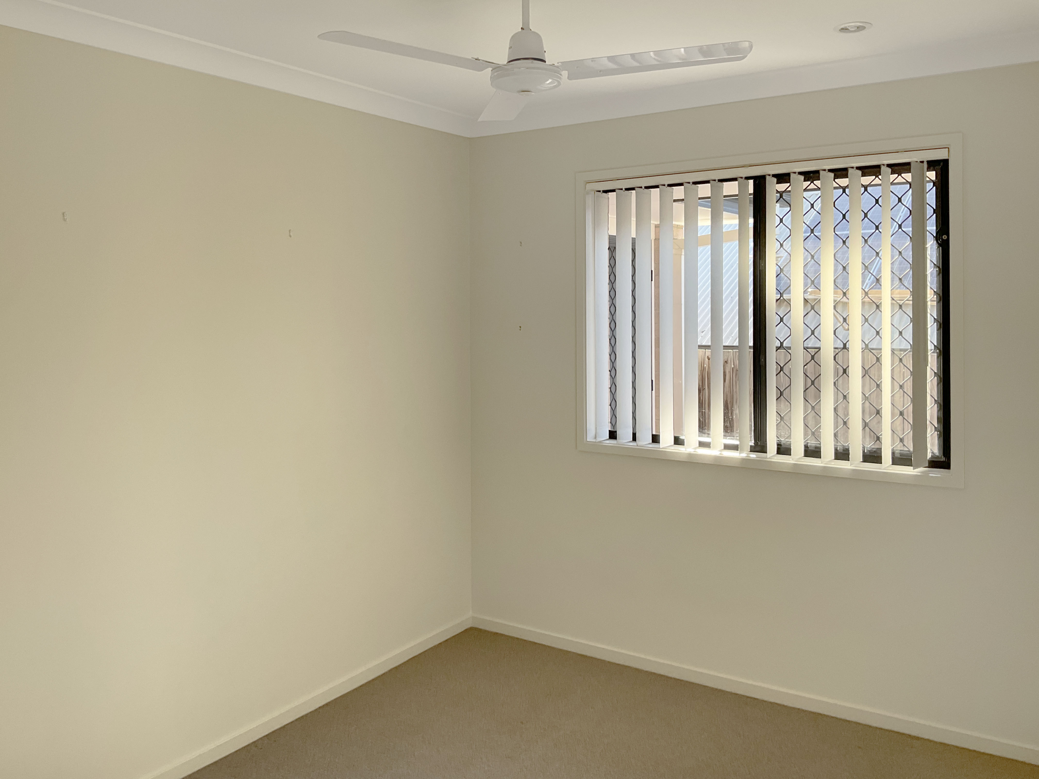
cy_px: 390
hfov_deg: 61.7
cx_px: 520
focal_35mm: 29
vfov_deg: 48.2
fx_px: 870
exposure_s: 1/122
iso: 32
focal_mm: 3
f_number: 1.8
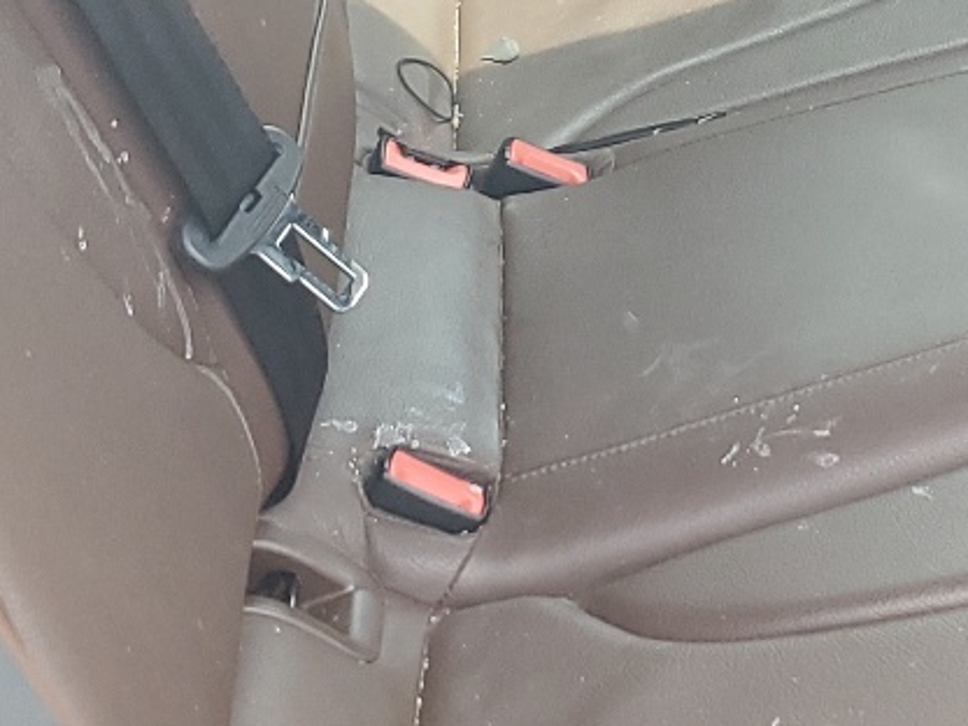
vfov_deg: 14.6
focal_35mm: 100
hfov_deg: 19.1
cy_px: 47
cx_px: 945
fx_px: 2796
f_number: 1.5
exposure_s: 1/120
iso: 65
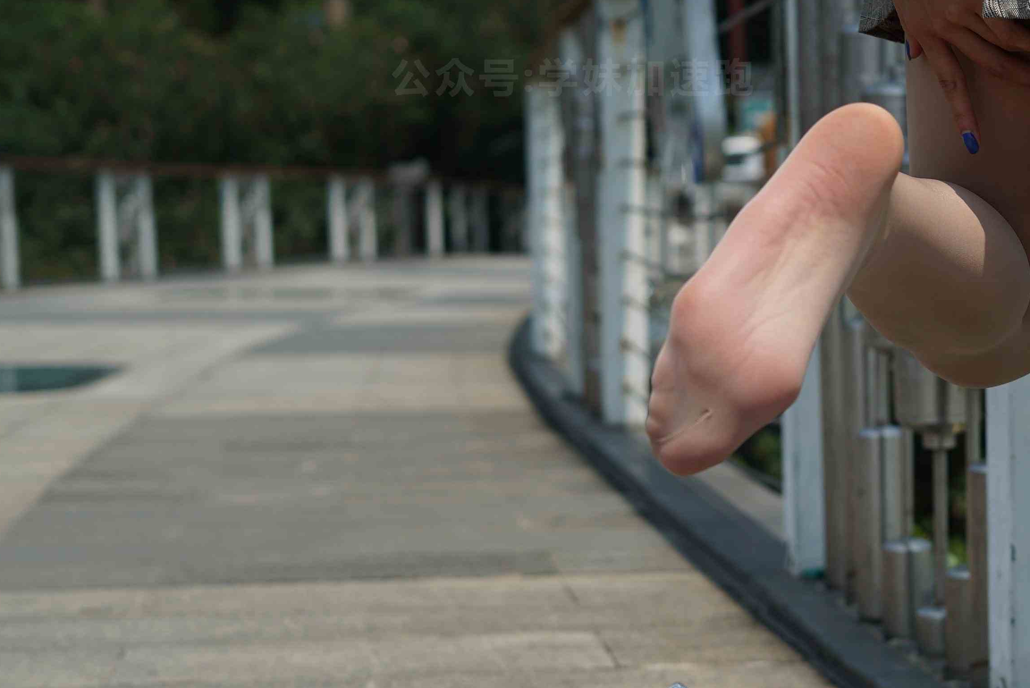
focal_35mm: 92
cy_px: 407
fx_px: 2634
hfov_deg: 21.8
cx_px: 848
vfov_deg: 14.9
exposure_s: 1/2000
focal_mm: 50
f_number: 4
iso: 100
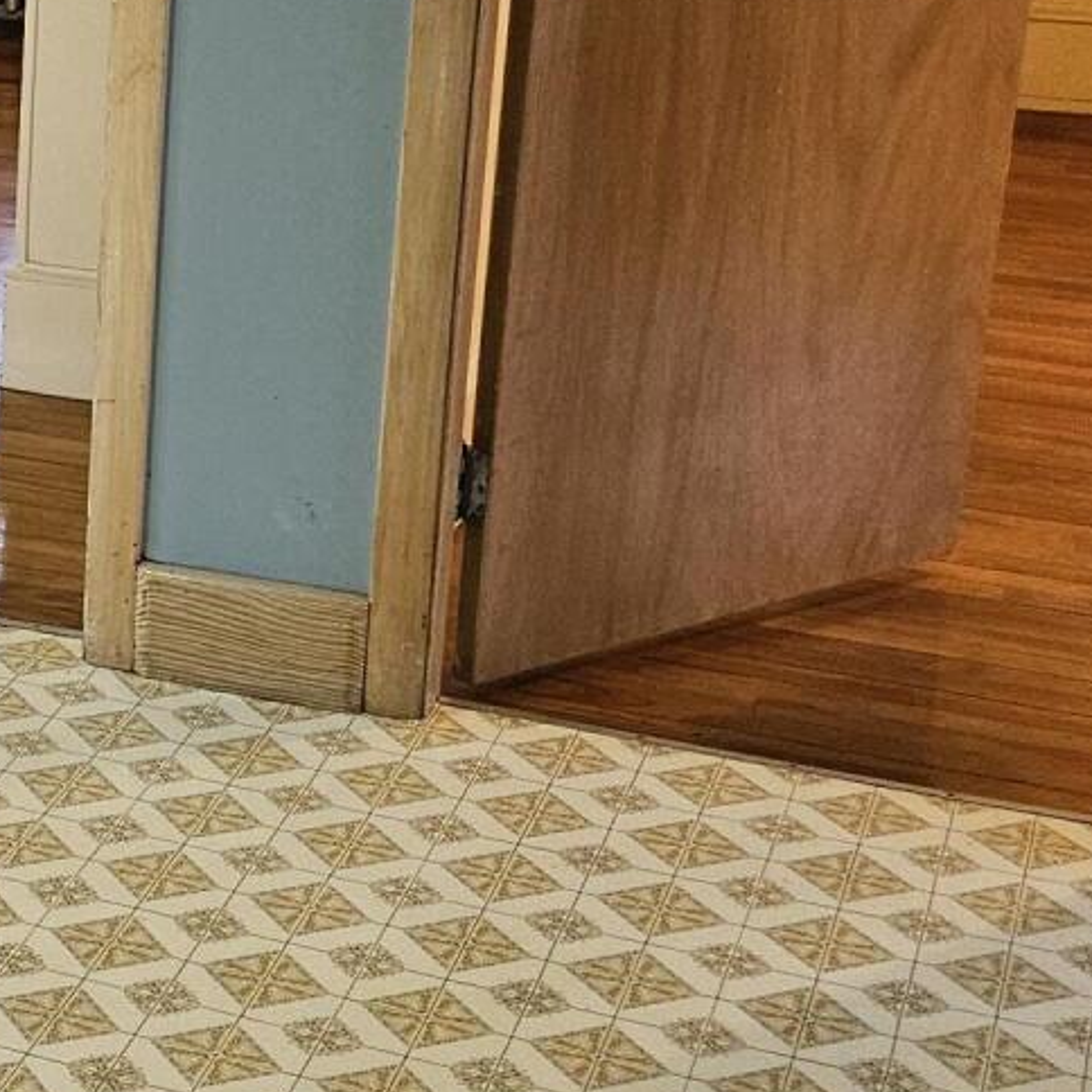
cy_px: 381
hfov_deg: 19.1
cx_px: -323
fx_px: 2998
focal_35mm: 84
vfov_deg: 20.6
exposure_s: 1/120
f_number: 1.8
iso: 320
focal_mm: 5.4
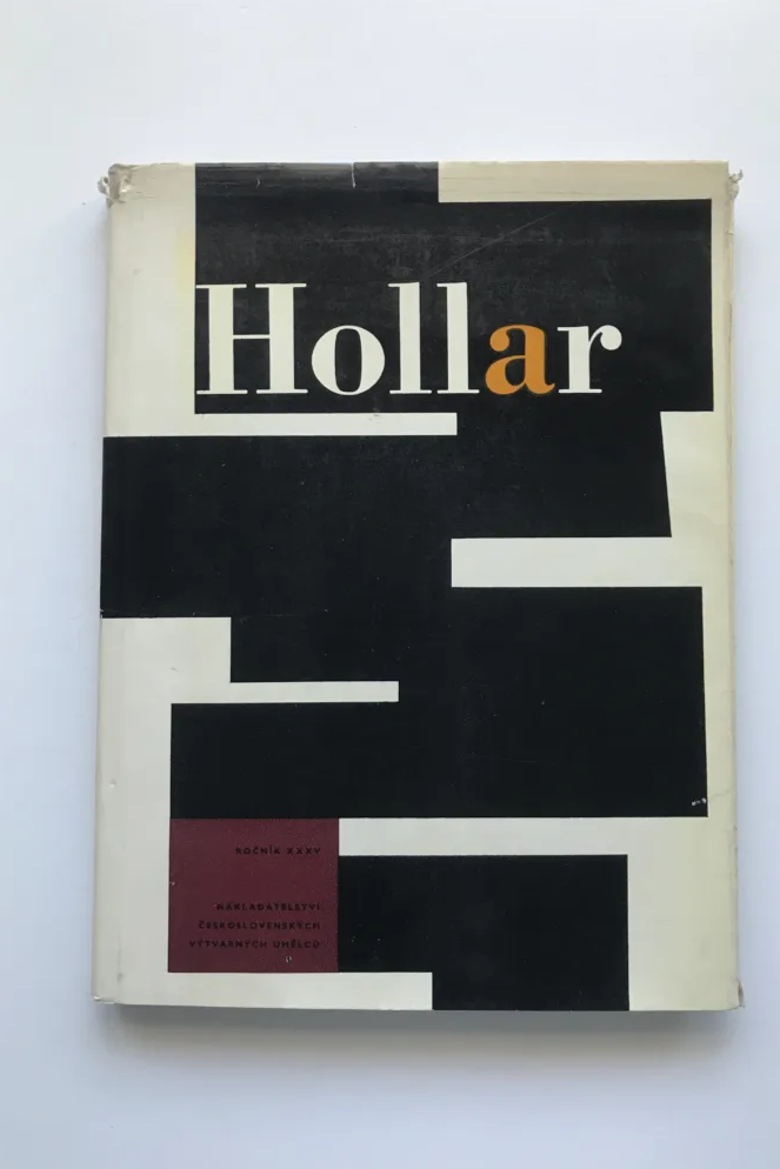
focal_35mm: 30
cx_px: 391
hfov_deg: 43.6
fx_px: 975
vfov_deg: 61.9
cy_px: 576
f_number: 1.8
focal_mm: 3.99
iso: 25
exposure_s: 1/33
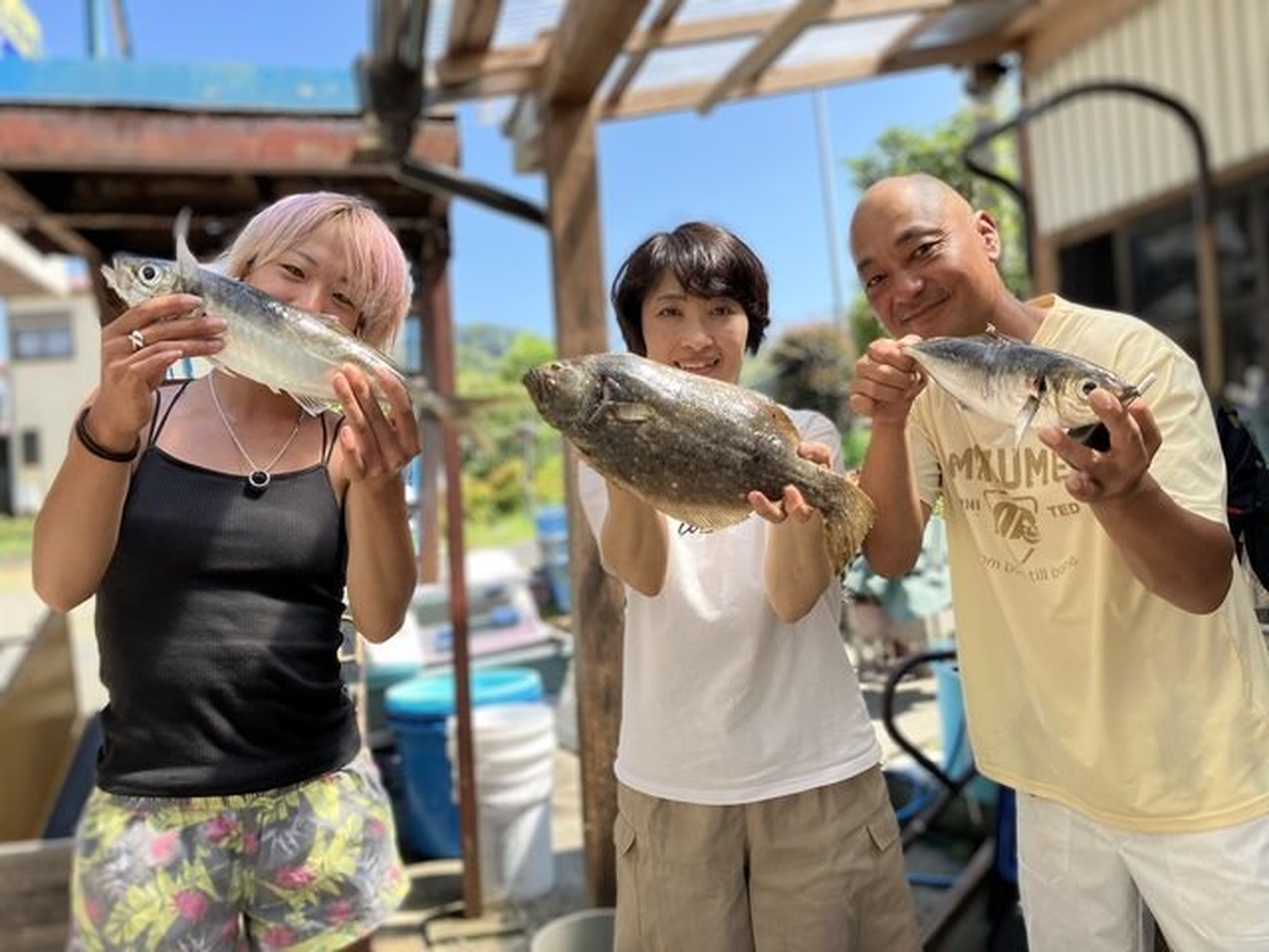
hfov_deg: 63.4
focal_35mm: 28
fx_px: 1026
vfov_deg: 49.7
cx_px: 634
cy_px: 476
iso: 20
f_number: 1.8
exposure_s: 1/322
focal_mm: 3.99
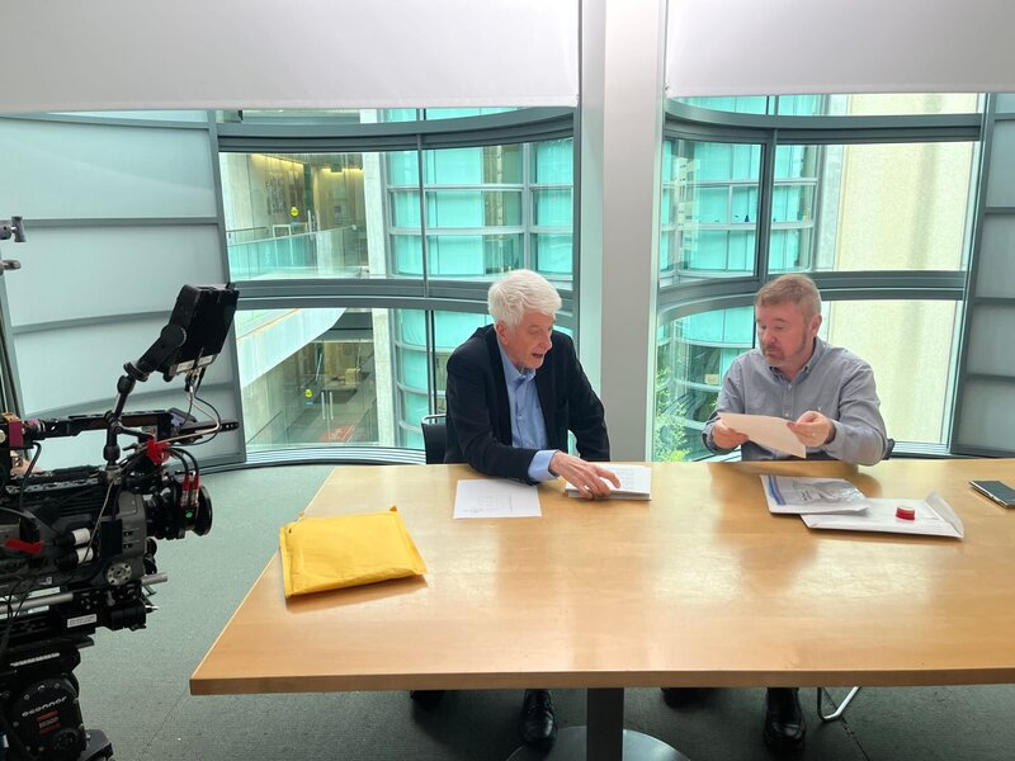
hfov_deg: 67.3
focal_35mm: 26
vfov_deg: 53.1
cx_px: 508
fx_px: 762
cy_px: 380
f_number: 1.6
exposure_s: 1/121
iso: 100
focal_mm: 5.1
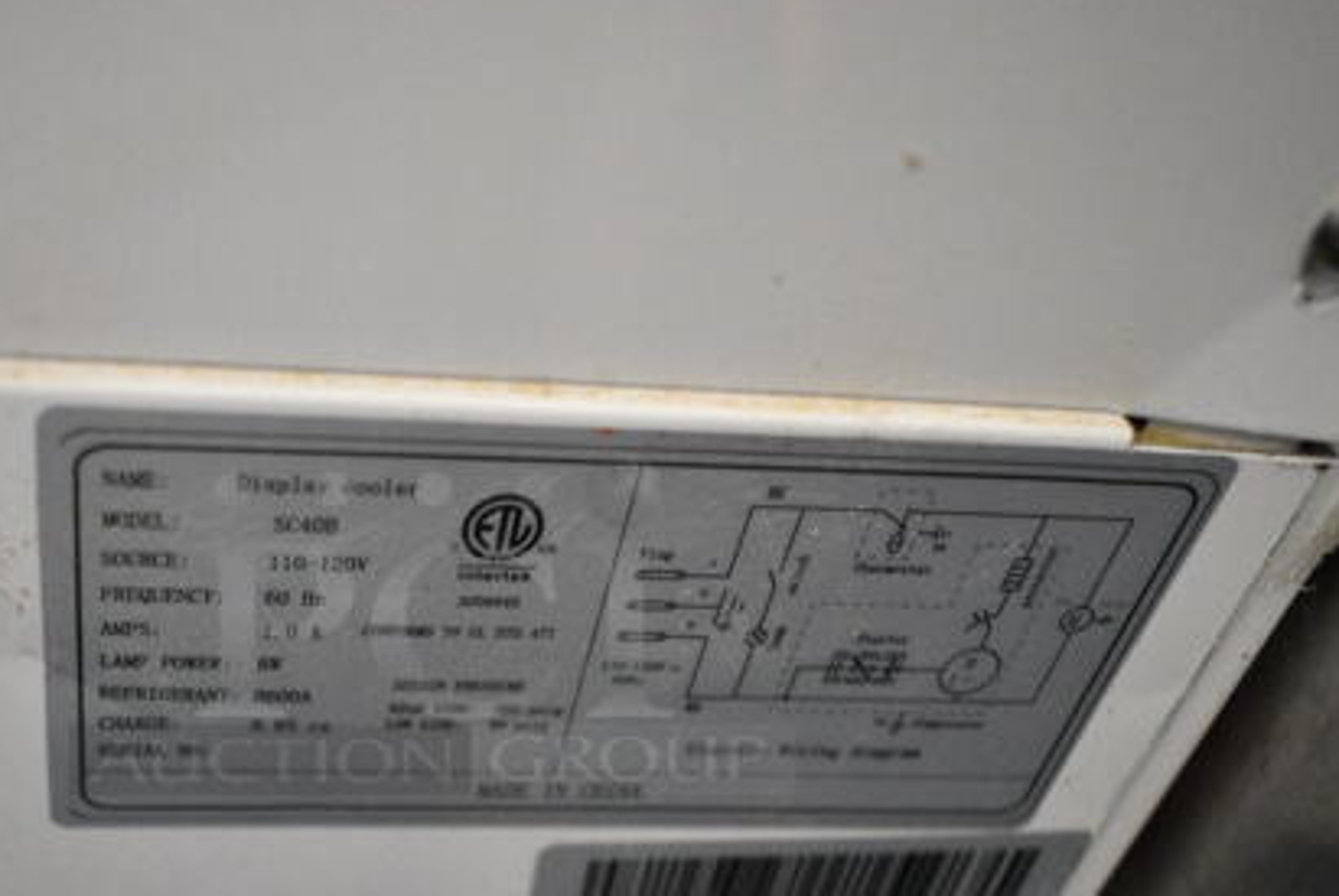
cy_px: 622
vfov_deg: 28.6
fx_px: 1740
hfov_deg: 41.5
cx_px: 433
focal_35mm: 47
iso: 5000
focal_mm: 21
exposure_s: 1/30
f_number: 3.8
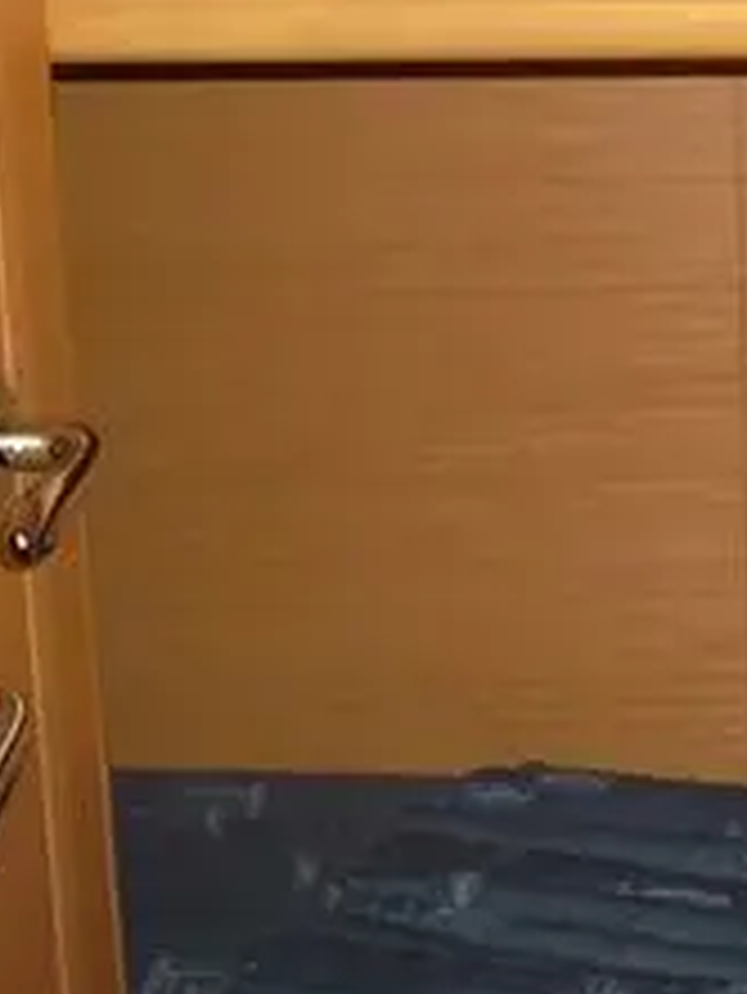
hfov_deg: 13.3
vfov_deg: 18.1
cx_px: 1012
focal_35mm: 107
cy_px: 153
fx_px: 3076
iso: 200
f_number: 4
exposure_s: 1/15
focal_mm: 6.6
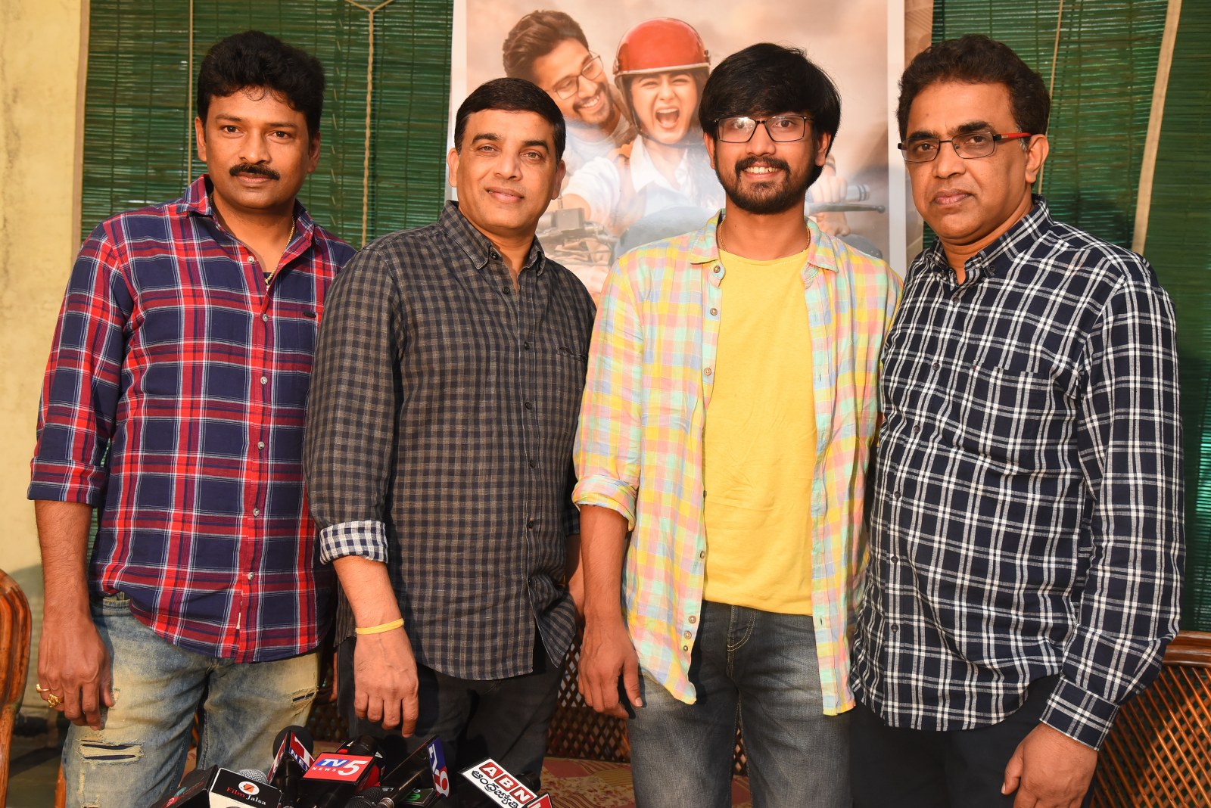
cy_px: 404
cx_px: 606
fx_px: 1481
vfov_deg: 30.5
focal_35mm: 44
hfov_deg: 44.5
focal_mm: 44
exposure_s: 1/125
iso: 1600
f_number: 6.3
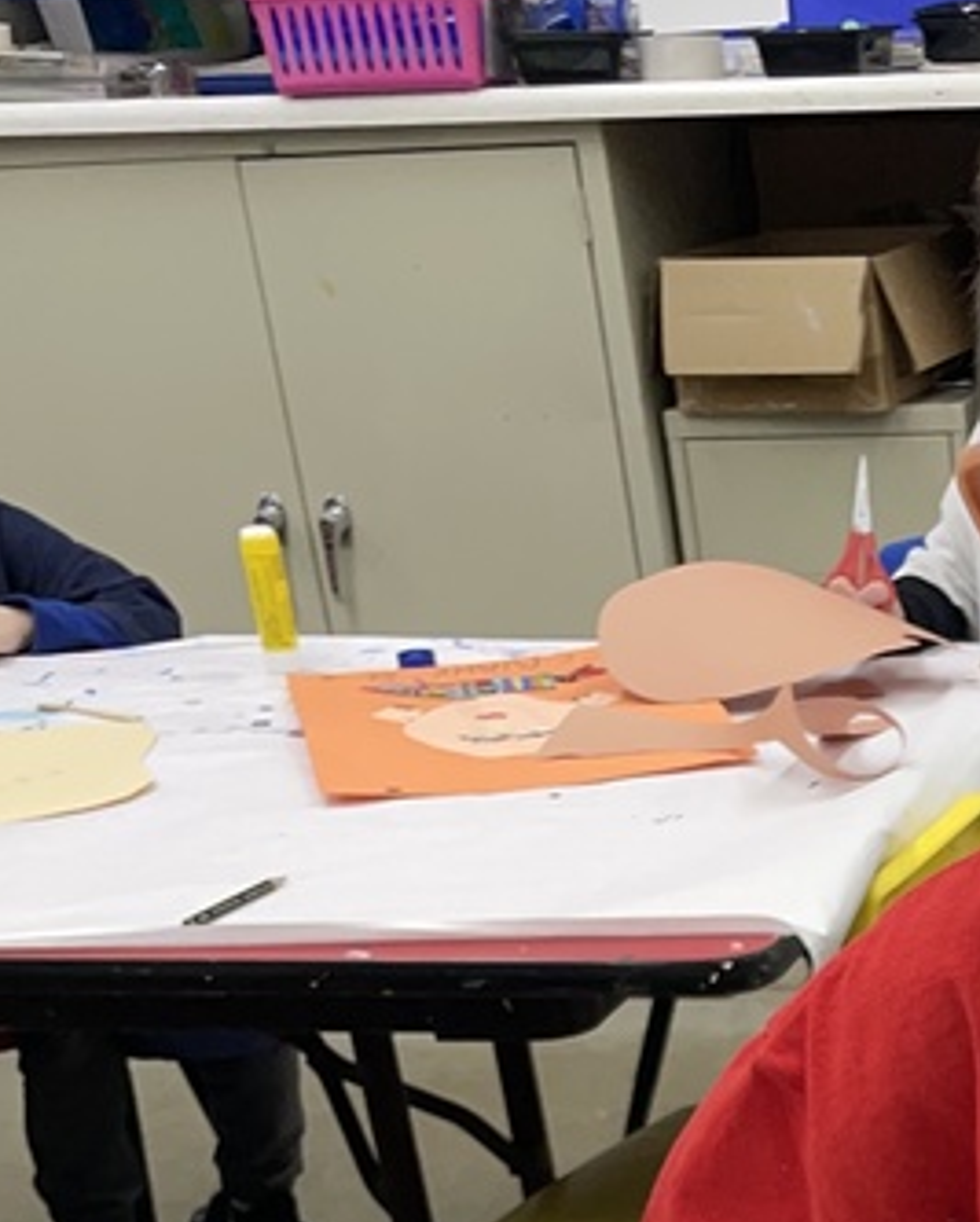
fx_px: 2824
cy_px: 1600
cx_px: 1336
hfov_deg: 18.1
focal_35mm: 78
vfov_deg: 21.9
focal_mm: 4.2
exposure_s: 1/120
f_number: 1.6
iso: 80
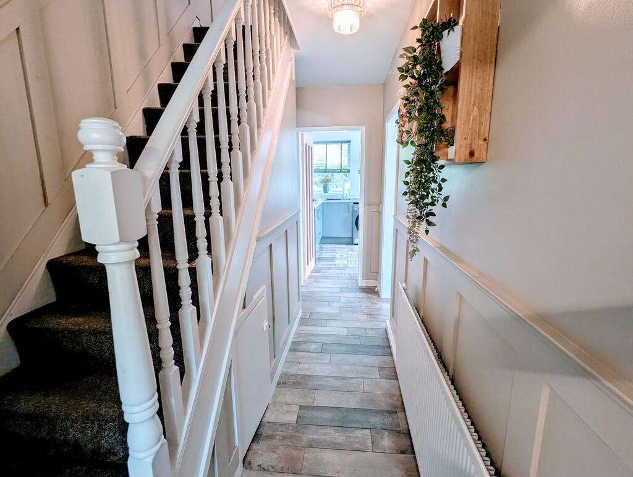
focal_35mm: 16
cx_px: 316
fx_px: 293
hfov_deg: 94.4
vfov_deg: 78.2
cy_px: 238
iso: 77
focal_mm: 2.35
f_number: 2.2
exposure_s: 1/28.5
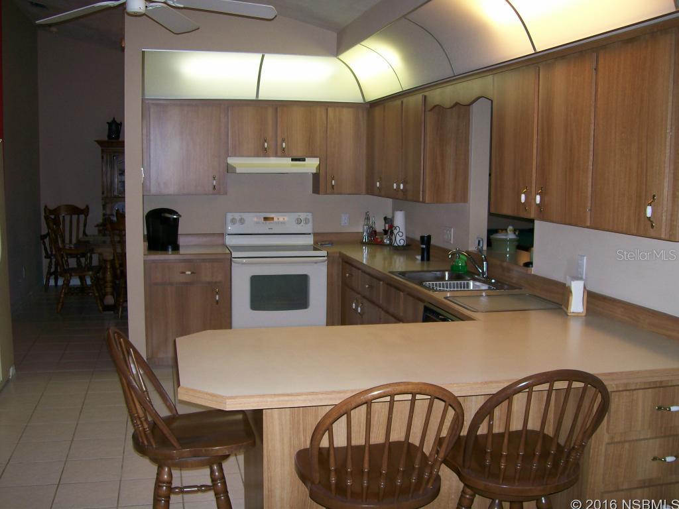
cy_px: 254
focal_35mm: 36
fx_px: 706
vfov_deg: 39.7
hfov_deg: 51.4
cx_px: 340
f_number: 2.7
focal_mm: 6
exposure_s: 1/64
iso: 80
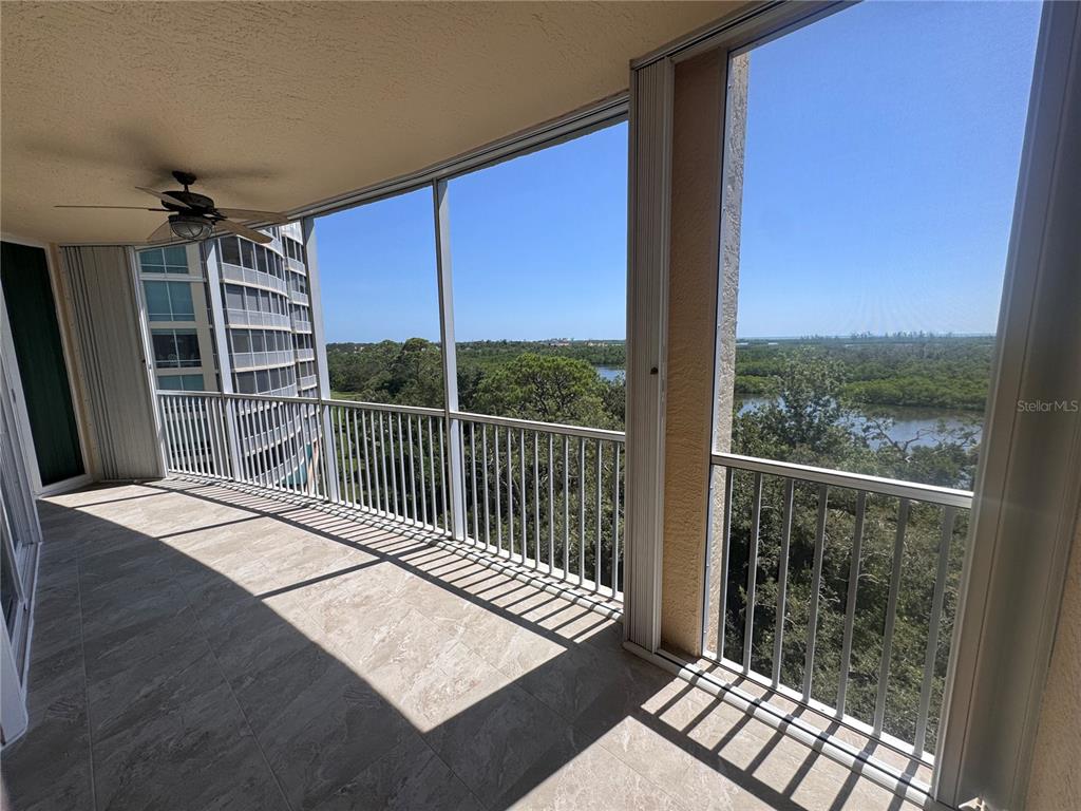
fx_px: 437
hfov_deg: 102.1
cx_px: 540
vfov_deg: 85.7
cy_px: 406
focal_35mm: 14
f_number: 2.2
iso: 50
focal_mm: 2.22
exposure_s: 1/1346
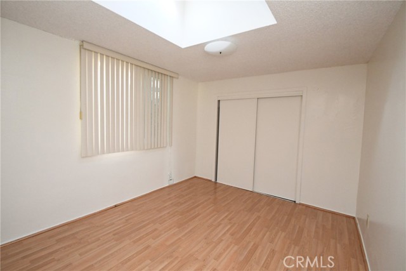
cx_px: 203
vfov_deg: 77.4
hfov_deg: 100.4
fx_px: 169
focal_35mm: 15
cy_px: 136
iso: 4000
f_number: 5.6
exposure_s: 1/60
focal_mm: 10
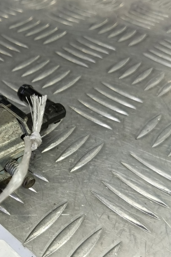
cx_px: -19
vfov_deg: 48.4
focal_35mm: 40
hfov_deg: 29.9
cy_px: 136
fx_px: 285
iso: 103
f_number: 1.6
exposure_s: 1/50
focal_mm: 4.11
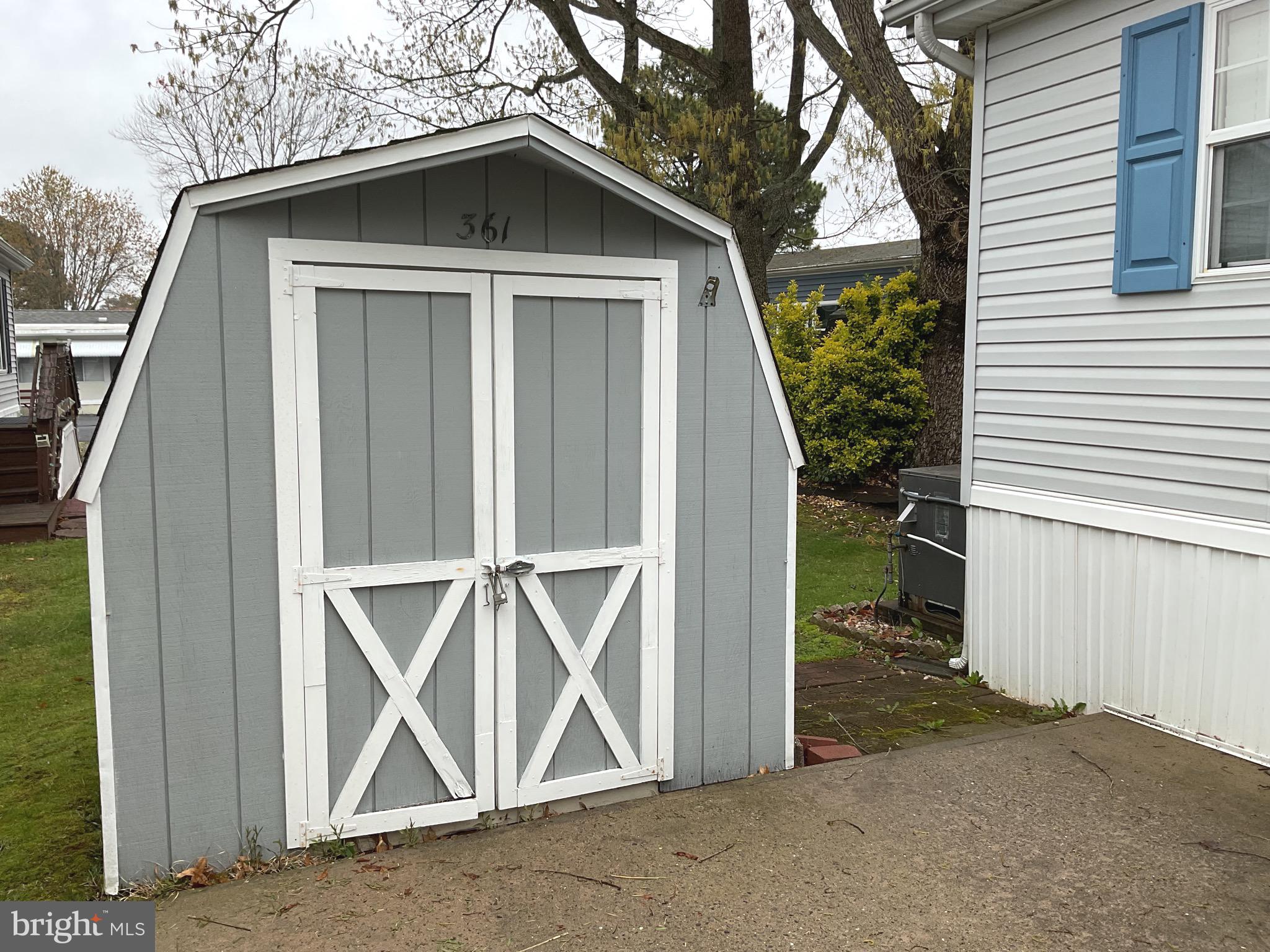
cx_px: 635
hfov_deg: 61.7
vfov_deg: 48.2
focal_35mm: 29
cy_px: 476
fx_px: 1064
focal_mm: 3
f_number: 1.8
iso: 16
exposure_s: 1/606
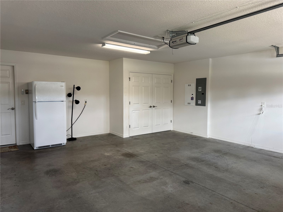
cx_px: 142
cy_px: 106
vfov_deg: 56.8
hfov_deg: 71.6
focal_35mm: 24
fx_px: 196
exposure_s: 1/120
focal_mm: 6.76
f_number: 1.78
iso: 160
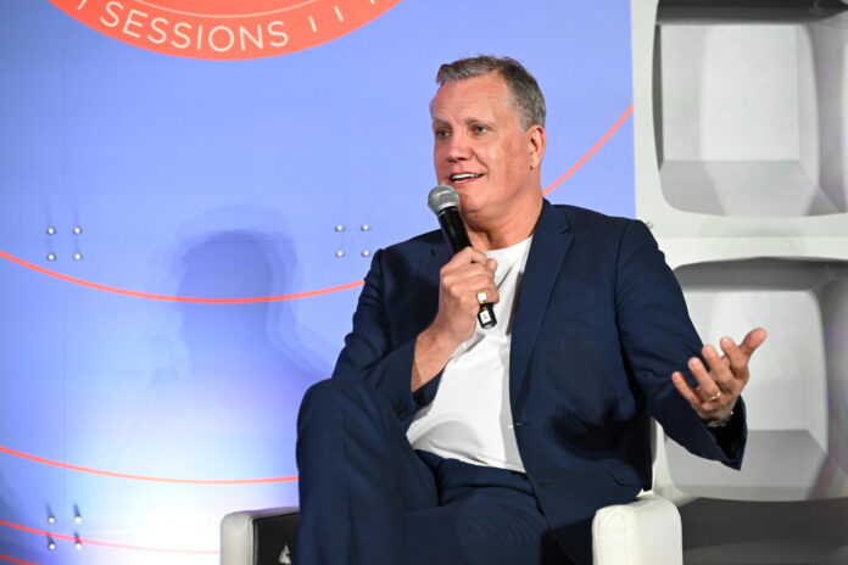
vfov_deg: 15.0
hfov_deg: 22.4
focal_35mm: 91
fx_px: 2143
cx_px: 424
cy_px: 282
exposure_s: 1/250
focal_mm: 91
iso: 6400
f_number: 4
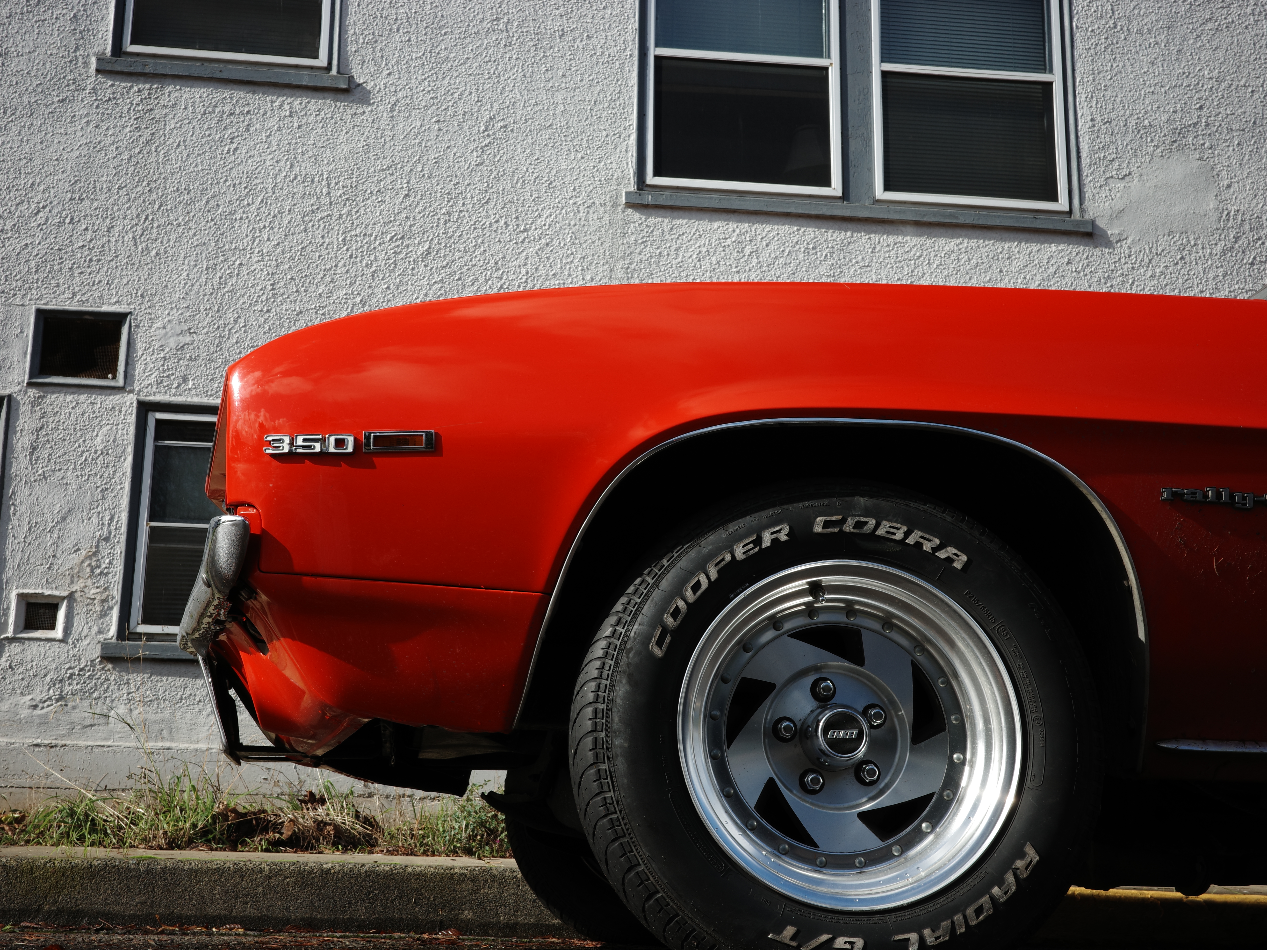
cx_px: 576
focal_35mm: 44
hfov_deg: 42.9
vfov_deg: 32.9
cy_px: 479
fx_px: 1610
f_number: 11
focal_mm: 26
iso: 100
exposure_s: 1/100
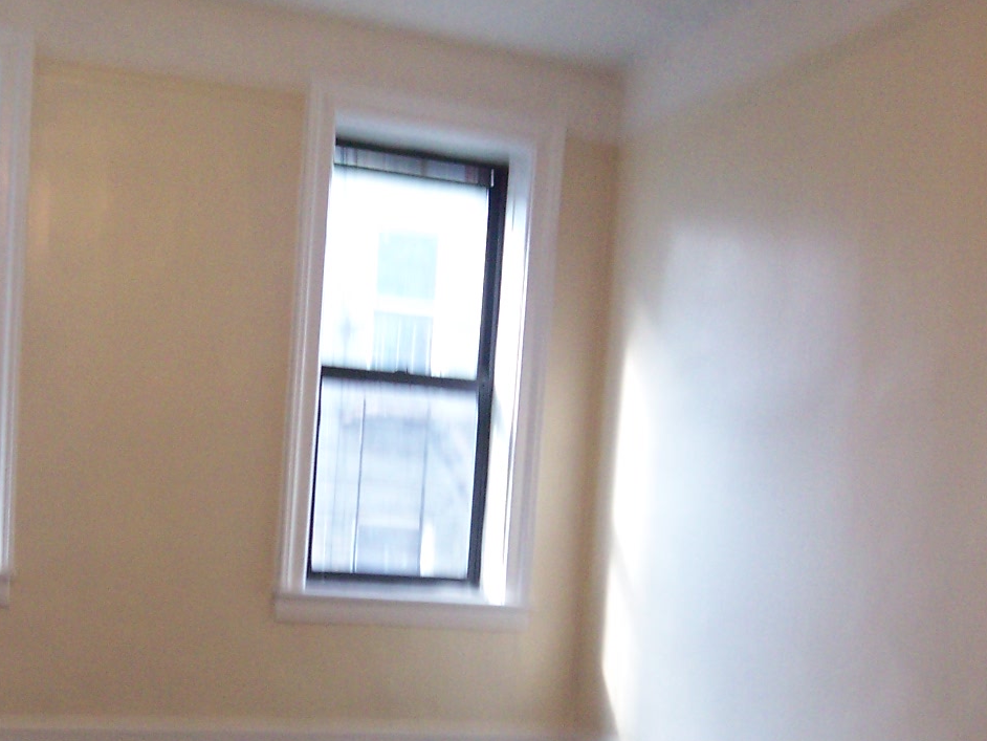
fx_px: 1426
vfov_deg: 28.4
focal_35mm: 50
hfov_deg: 37.7
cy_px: 602
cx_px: 315
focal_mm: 3.8
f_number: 2.8
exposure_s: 1/30
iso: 125
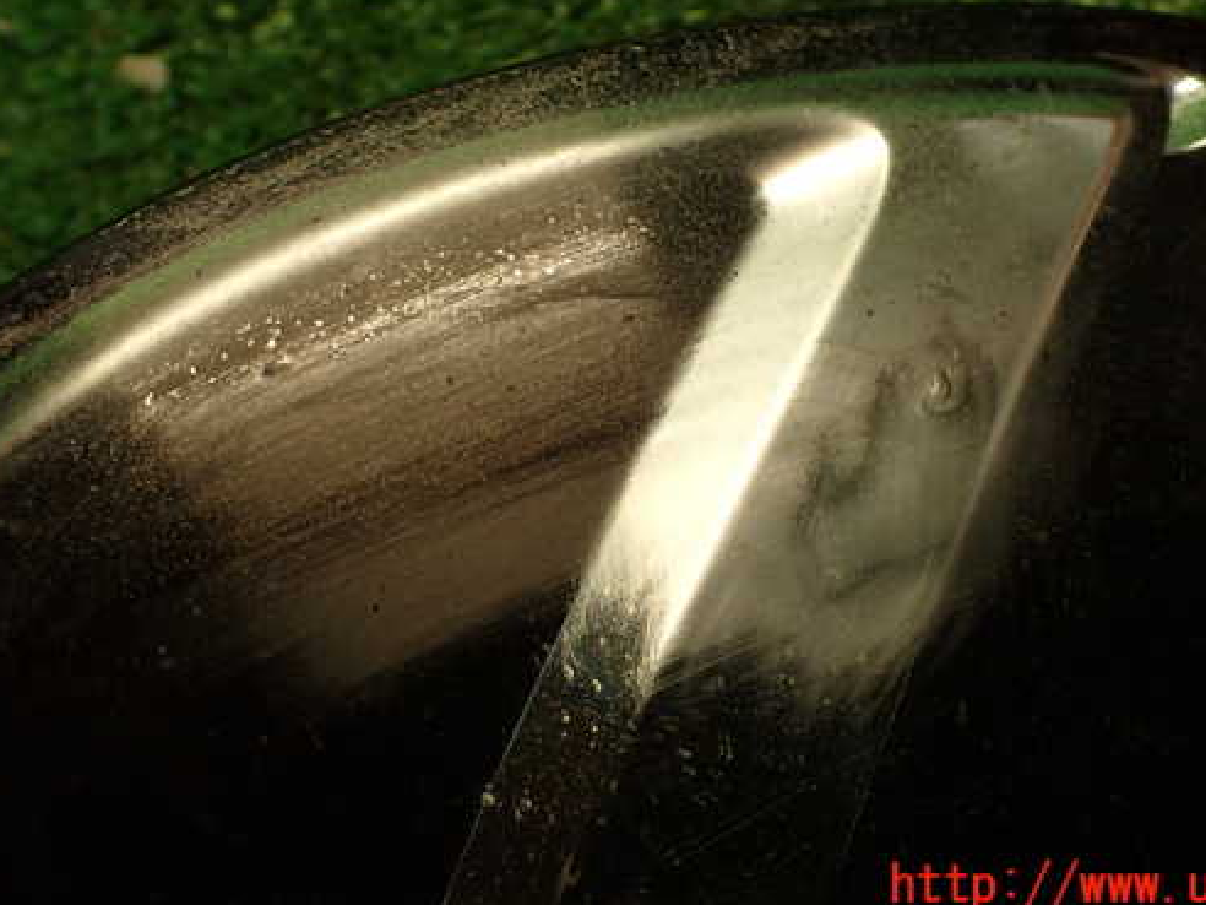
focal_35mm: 39
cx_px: 708
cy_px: 365
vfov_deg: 36.7
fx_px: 1359
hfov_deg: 47.6
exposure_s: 1/50
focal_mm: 5.79
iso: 200
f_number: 2.4
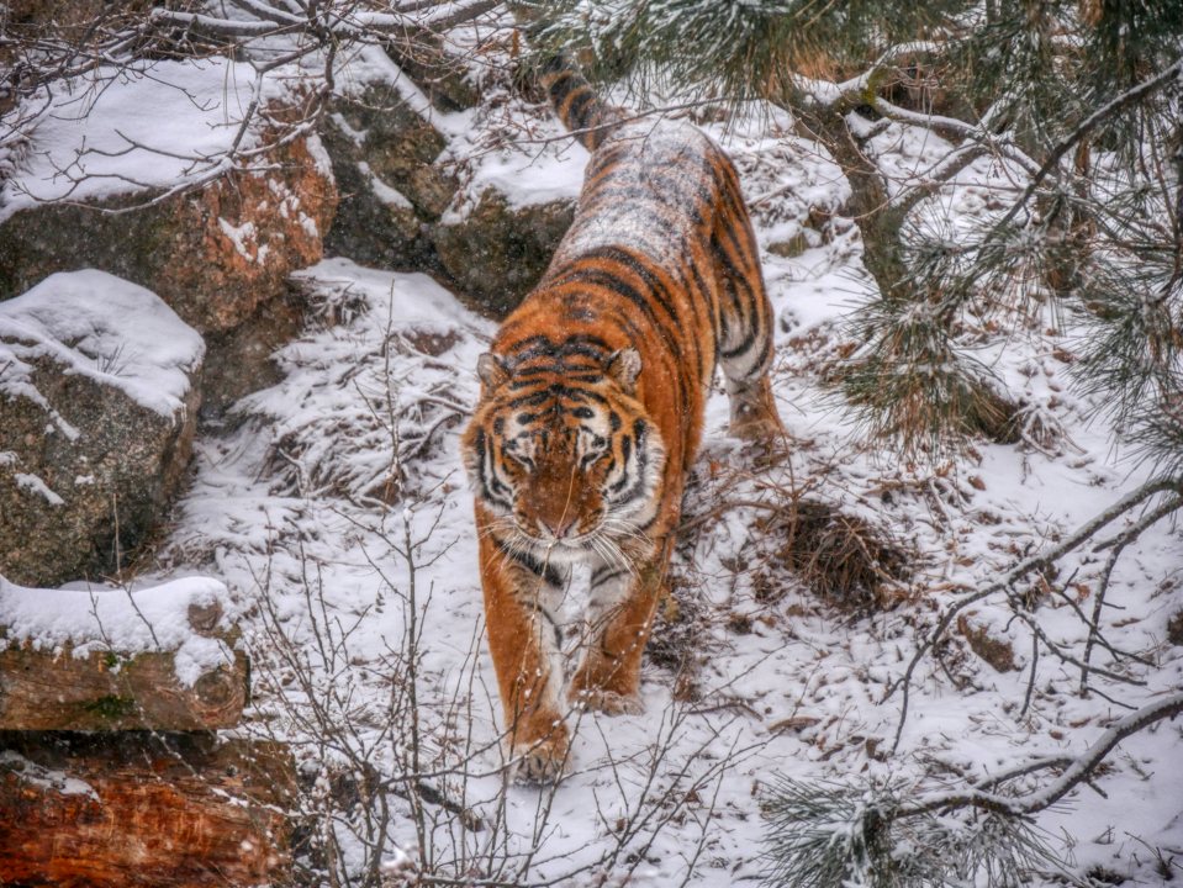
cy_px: 444
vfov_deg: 5.3
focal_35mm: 280
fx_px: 9573
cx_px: 592
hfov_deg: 7.1
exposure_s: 1/320
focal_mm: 140
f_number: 5.6
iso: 500
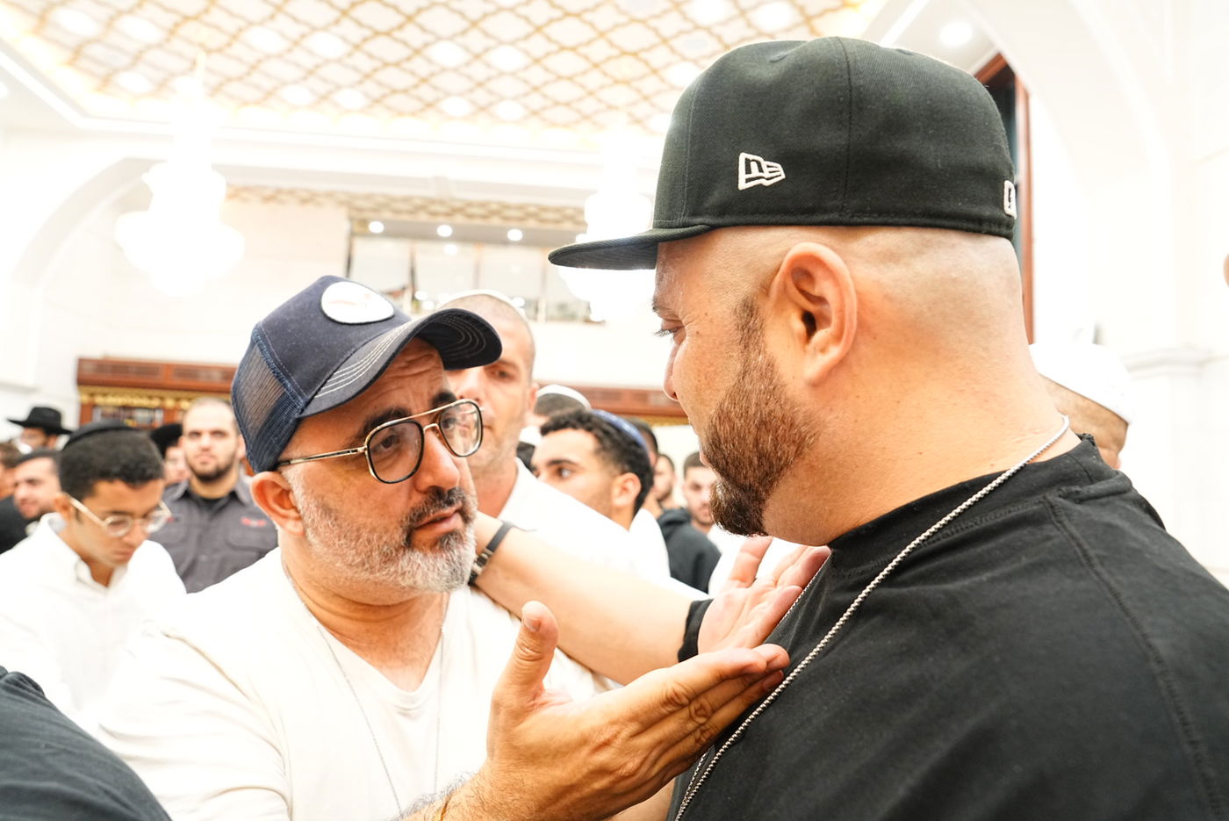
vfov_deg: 53.2
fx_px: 820
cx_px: 614
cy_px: 410
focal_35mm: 24
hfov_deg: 73.7
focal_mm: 24
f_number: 5
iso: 2500
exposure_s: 1/160
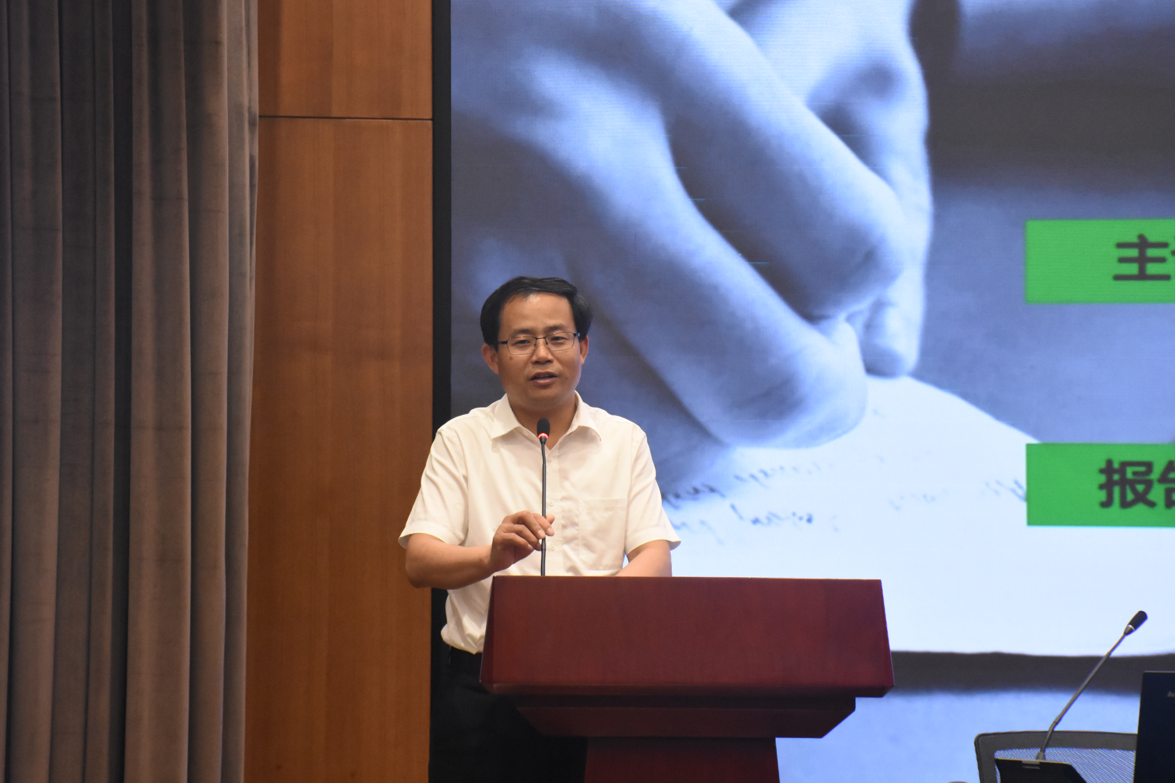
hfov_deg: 21.9
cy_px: 392
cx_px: 588
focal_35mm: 93
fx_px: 3035
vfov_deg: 14.7
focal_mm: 62
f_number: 9
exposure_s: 1/50
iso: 4500
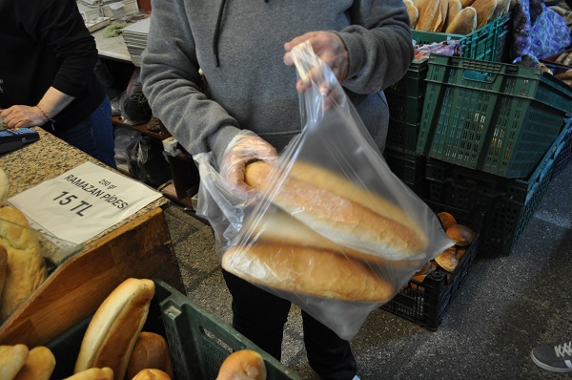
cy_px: 190
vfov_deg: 43.5
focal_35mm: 30
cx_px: 286
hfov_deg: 62.0
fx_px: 476
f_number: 3.8
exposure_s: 1/30
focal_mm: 20
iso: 800
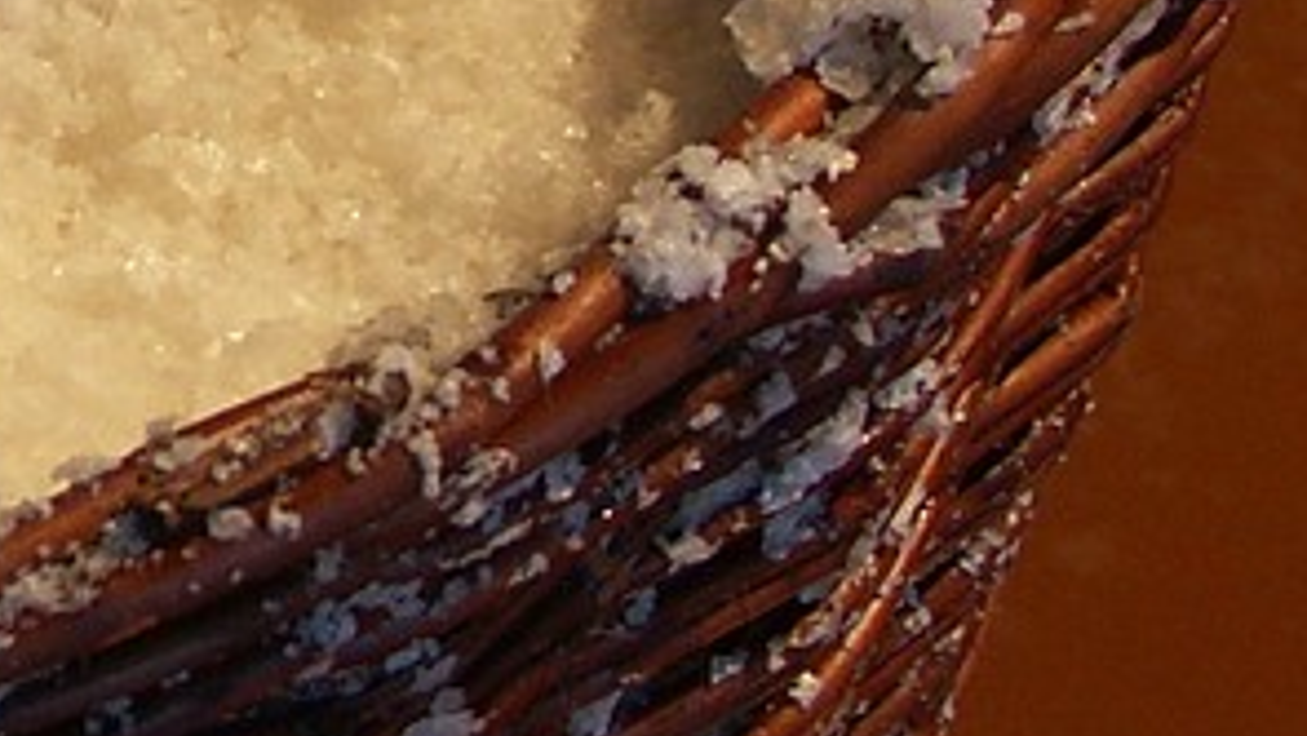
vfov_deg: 6.1
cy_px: -532
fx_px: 6759
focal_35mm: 195
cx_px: -882
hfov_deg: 10.5
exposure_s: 1/25
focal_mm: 11.5
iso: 100
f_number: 2.8
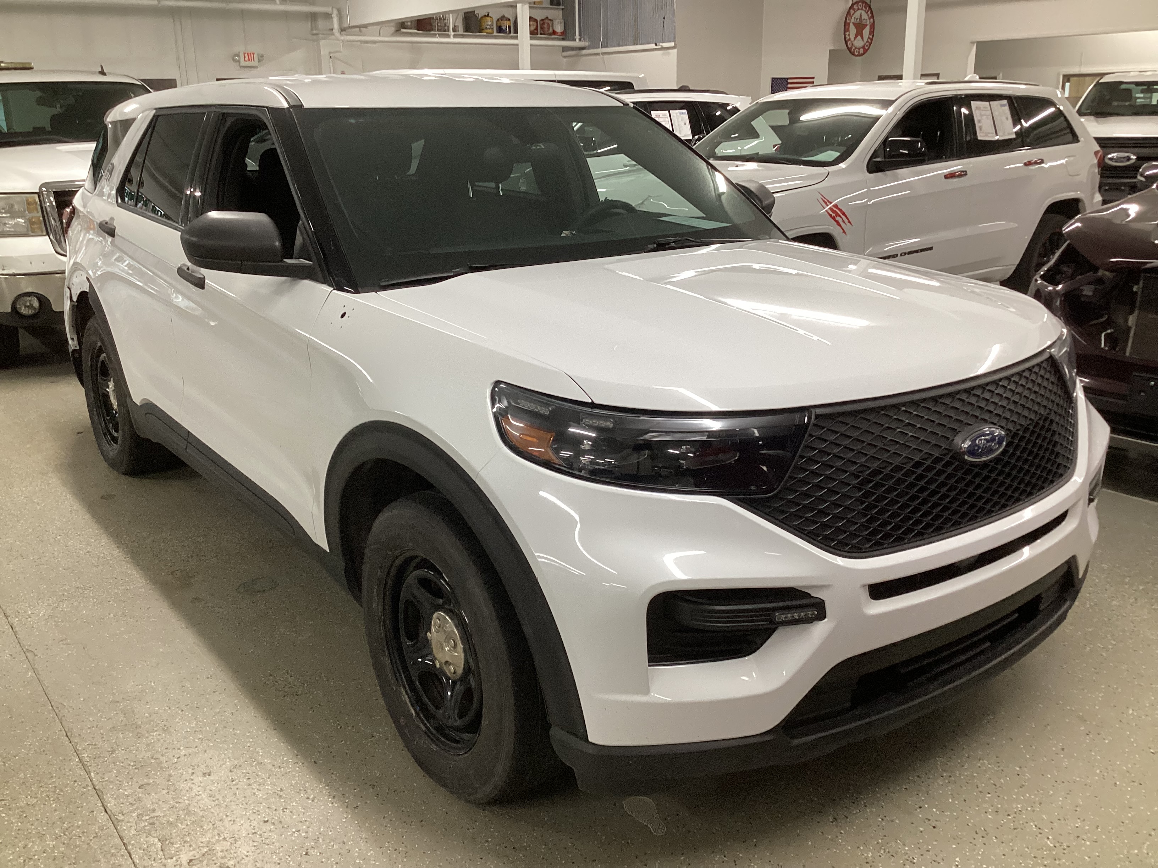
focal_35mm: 31
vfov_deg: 45.4
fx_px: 1037
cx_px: 579
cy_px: 434
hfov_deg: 58.4
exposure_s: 1/60
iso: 160
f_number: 2.4
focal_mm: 3.3
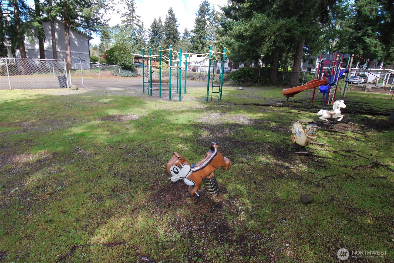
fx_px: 197
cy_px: 132
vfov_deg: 67.5
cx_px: 197
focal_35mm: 18
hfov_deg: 89.9
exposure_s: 1/125
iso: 140
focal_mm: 12
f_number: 5.6
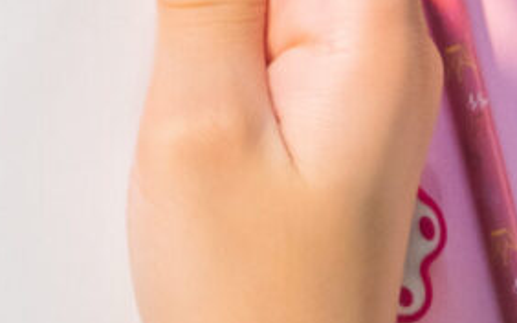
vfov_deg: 5.1
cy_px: -251
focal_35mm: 255
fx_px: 3591
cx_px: -638
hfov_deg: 7.8
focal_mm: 31
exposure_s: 1/125
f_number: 5.6
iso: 640
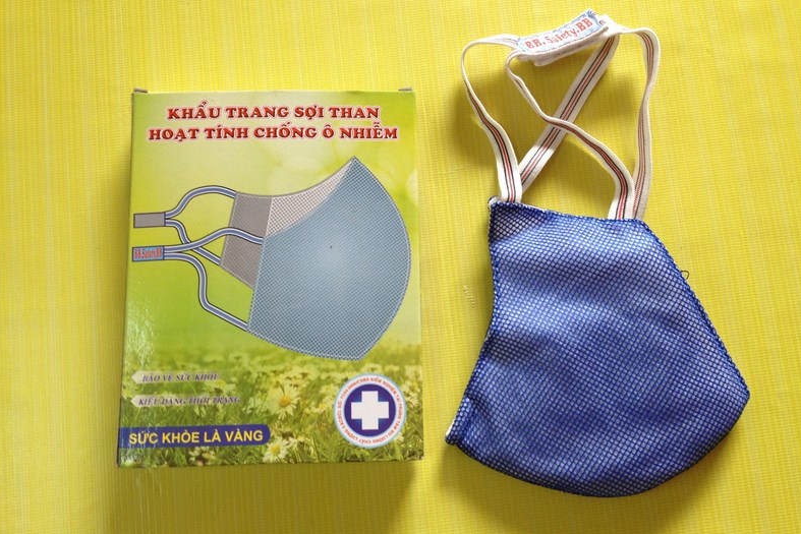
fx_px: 823
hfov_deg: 51.9
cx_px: 405
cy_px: 273
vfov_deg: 36.0
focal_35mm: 37
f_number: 2.4
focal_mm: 4.28
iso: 50
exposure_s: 1/24
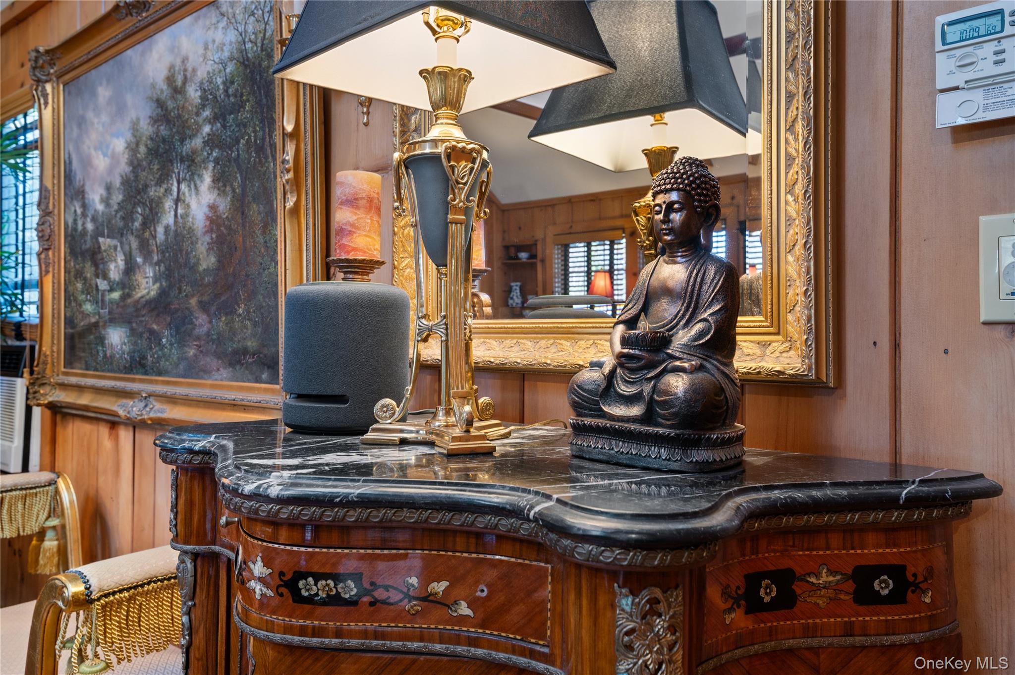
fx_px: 761
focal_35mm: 27
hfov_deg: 67.4
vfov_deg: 47.9
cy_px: 338
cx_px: 508
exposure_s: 1/3
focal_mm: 27
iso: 500
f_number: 8
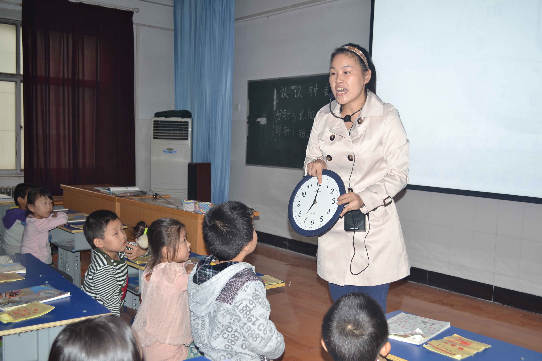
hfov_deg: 53.1
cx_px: 271
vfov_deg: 36.9
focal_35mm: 36
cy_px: 180
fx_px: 542
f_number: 4
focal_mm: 24
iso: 200
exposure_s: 1/60
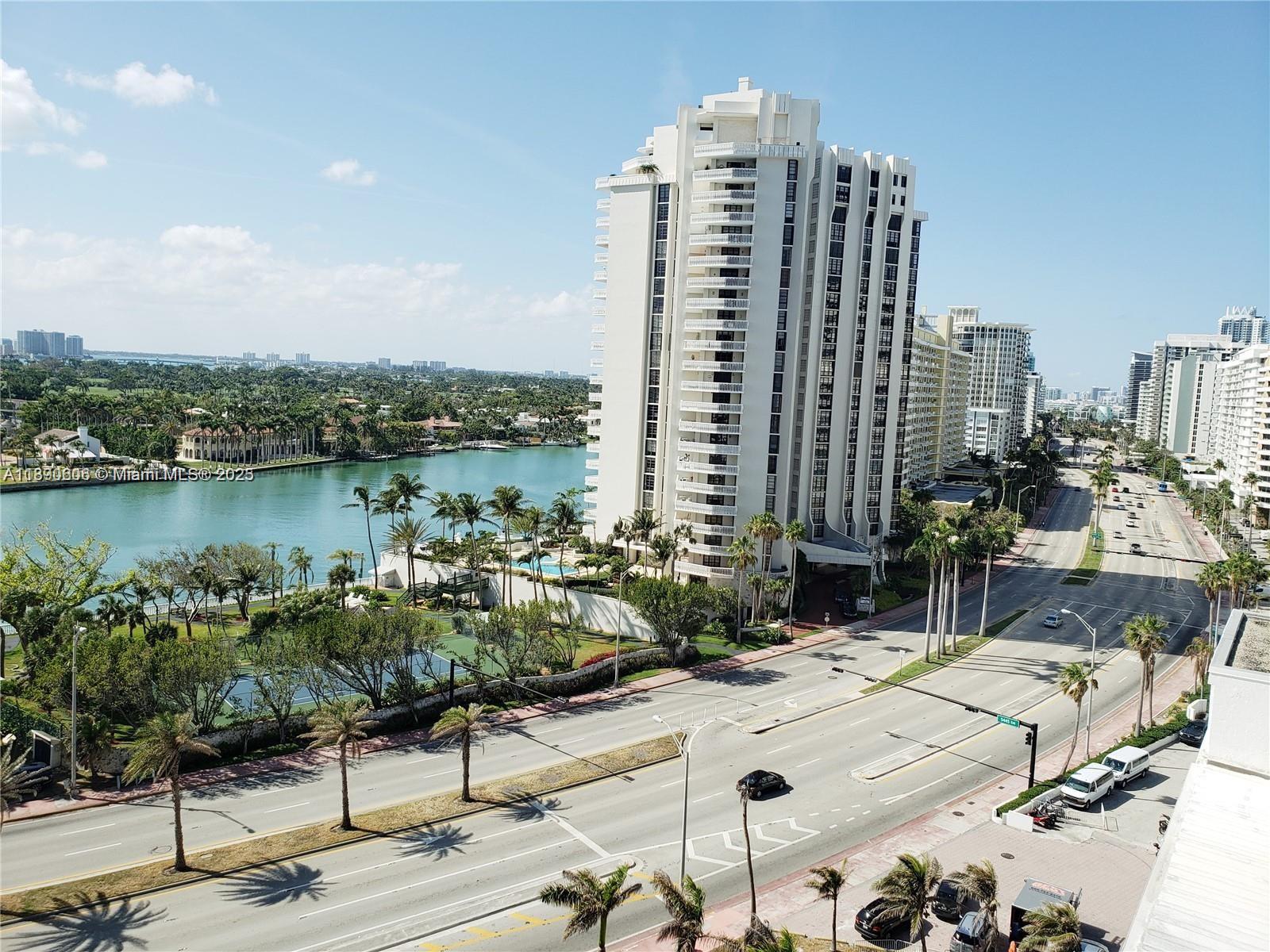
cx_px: 635
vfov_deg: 53.1
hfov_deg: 67.3
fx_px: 954
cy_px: 476
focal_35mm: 26
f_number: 2.4
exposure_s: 1/1635
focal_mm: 4.3
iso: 50
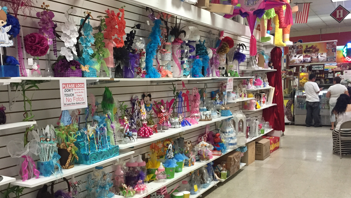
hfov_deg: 52.6
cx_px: 147
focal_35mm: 38
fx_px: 354
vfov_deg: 30.9
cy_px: 133
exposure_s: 1/30
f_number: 2.2
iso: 160
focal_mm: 4.15
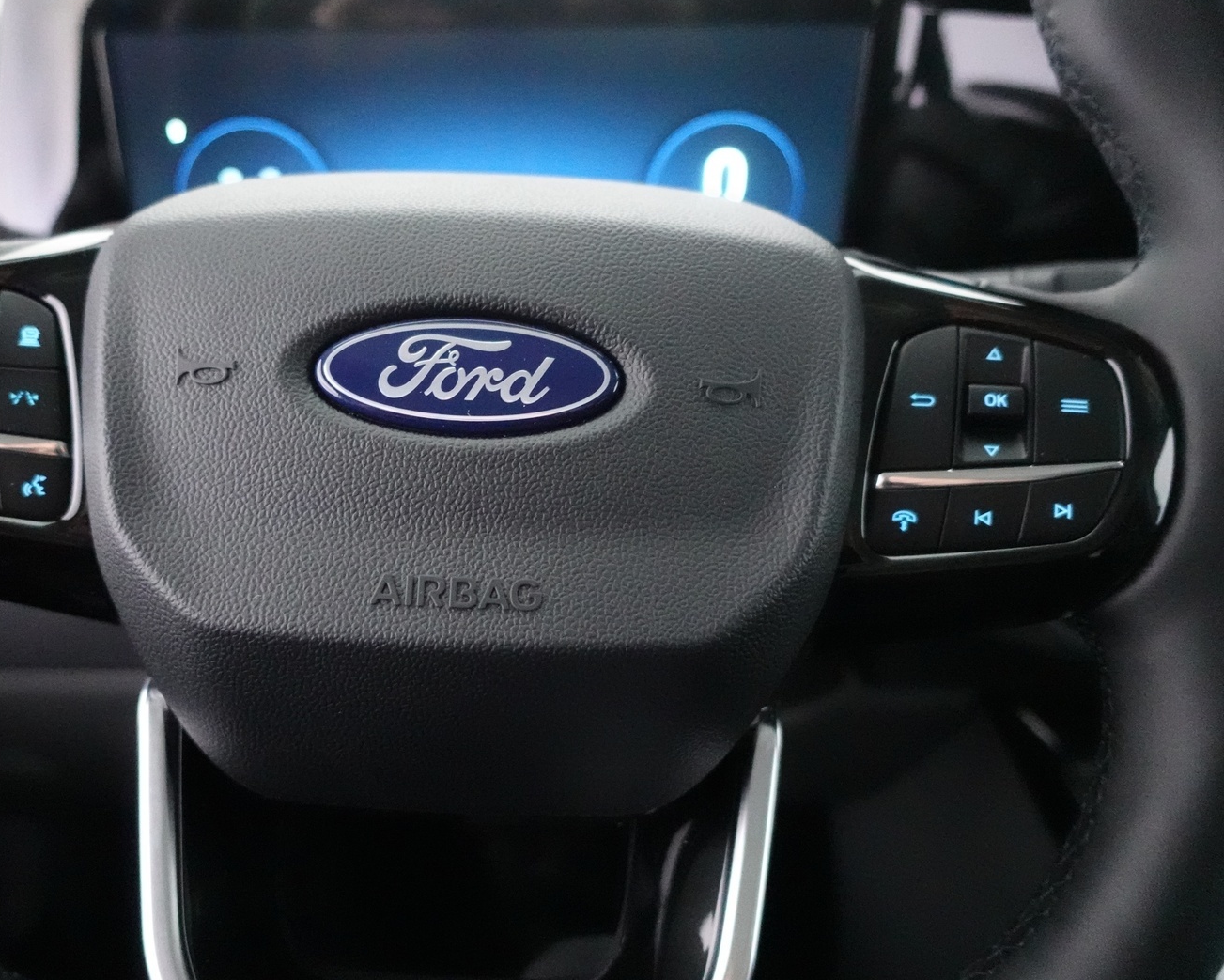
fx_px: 1015
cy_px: 480
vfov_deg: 51.5
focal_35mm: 28
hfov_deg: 61.6
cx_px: 482
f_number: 1.8
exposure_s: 1/80
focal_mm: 9.4
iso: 6400
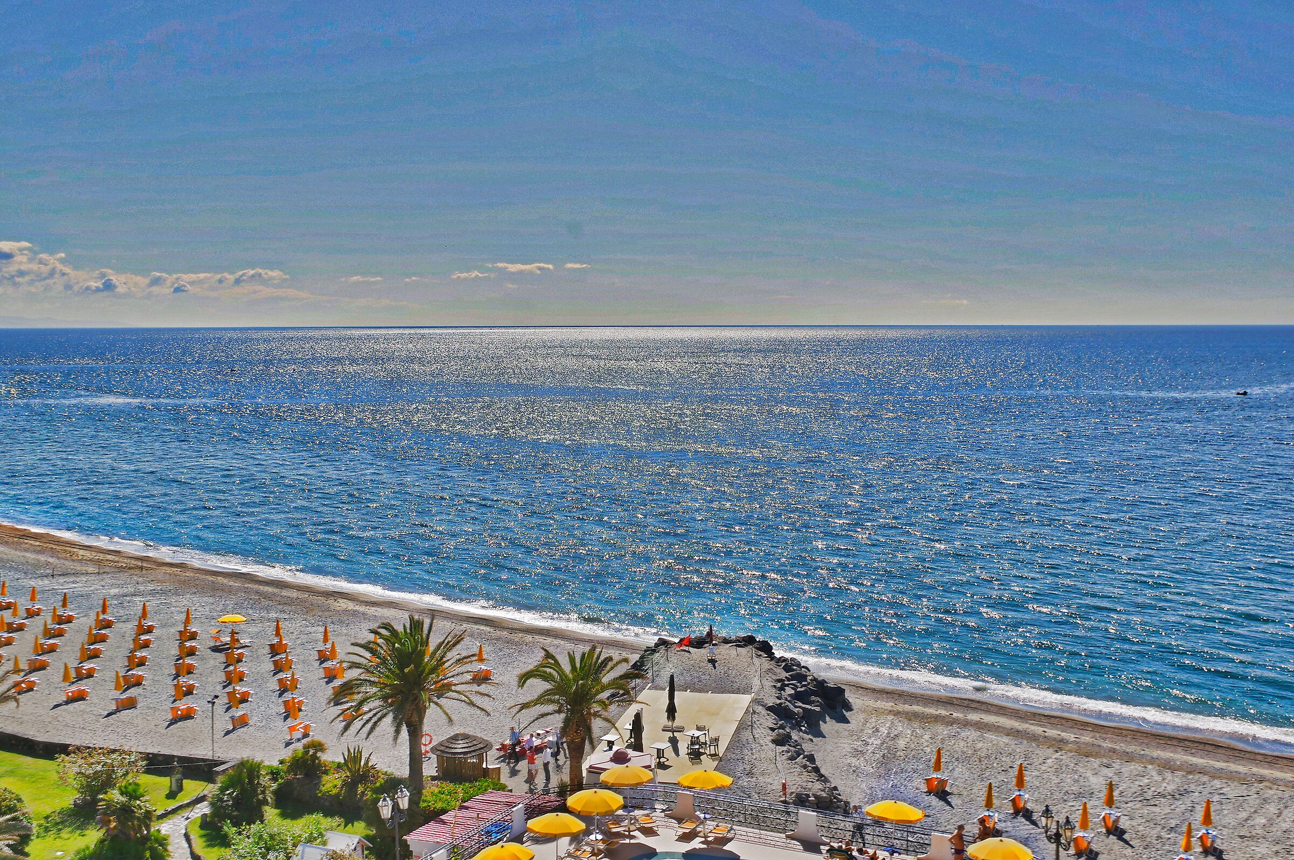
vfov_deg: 36.8
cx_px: 647
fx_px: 1293
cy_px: 430
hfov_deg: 53.2
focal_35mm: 36
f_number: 10
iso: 100
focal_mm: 24.38
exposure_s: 1/1000
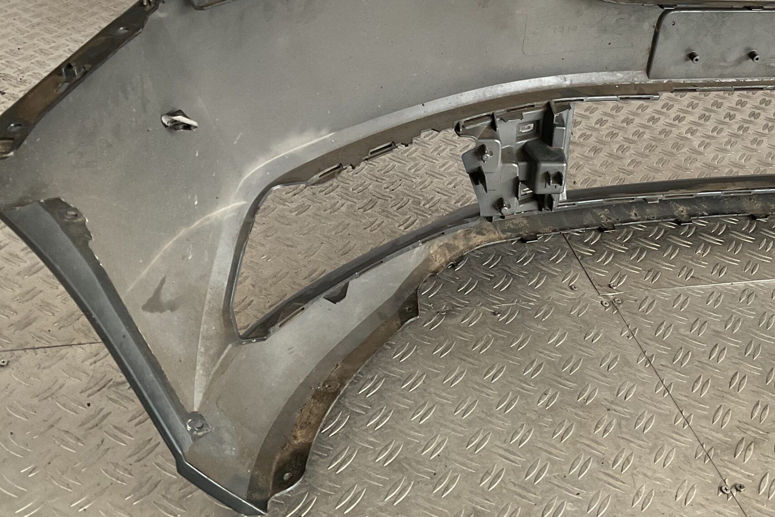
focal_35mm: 45
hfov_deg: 43.4
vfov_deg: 29.8
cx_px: 457
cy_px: 209
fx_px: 969
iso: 64
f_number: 1.8
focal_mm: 3
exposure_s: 1/60
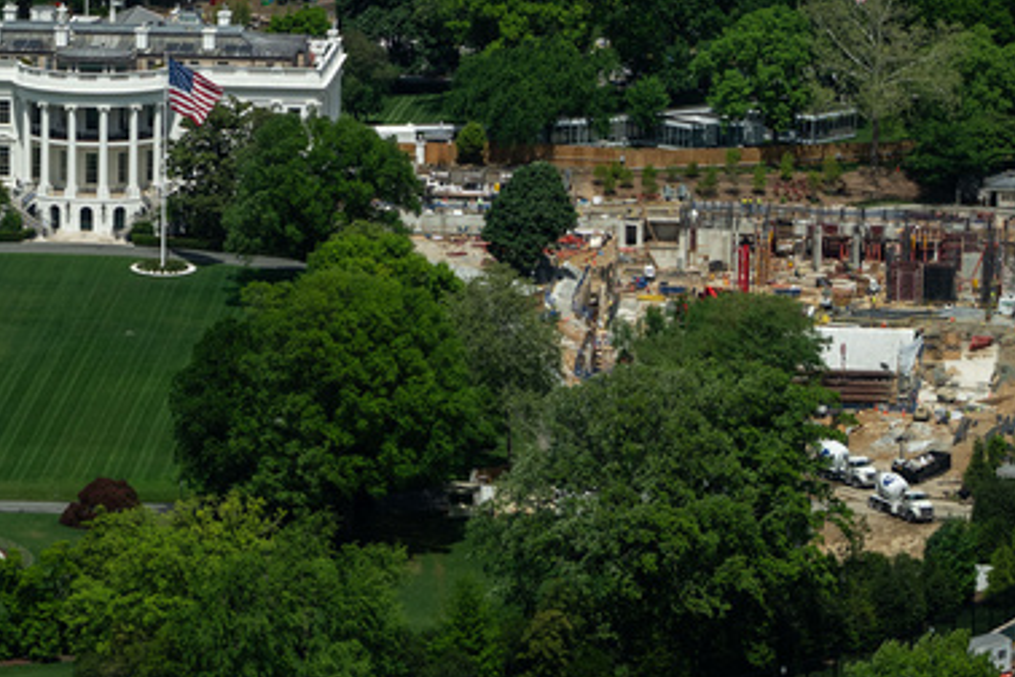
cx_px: 32
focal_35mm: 271
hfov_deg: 7.6
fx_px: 7640
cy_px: 126
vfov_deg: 5.1
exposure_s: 1/2000
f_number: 4.5
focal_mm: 100
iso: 50
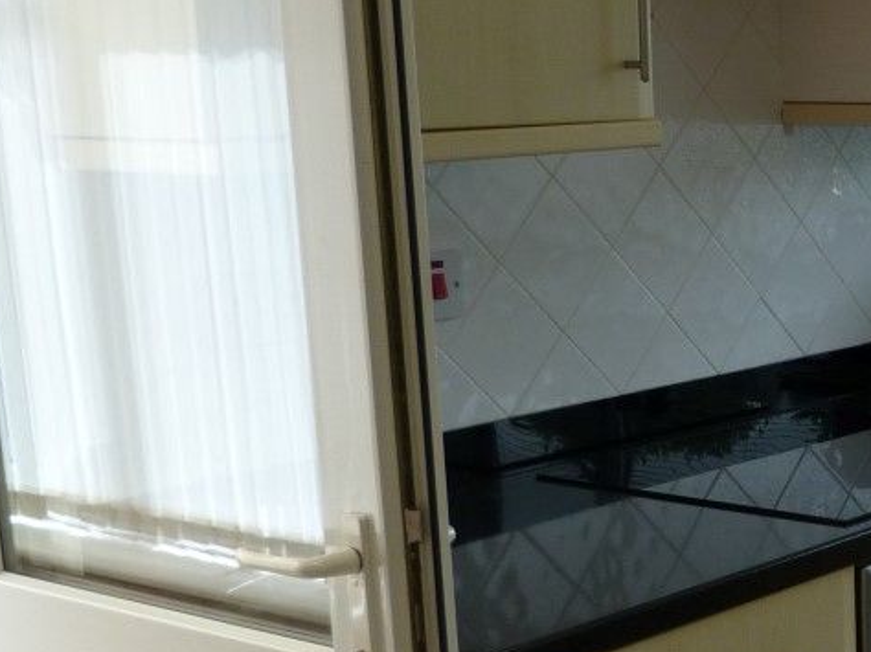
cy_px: 518
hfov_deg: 23.9
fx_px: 1911
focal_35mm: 76
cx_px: 976
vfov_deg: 19.2
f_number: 2.8
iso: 80
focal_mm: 4.5
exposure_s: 1/125
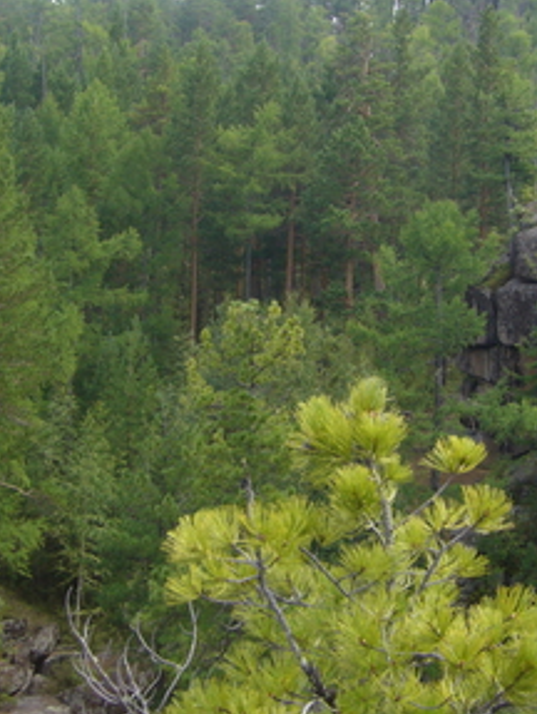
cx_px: 382
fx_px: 1383
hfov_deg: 21.8
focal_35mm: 67
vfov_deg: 28.8
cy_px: 276
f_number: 5.6
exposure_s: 1/100
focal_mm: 5.8
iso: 80
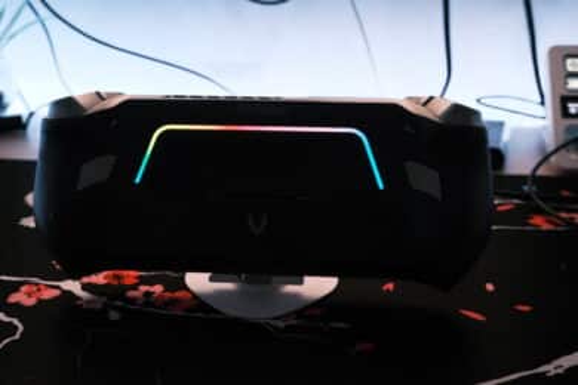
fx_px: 658
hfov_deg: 47.4
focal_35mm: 41
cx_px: 289
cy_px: 192
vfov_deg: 32.6
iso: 3200
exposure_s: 1/52
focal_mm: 27.1
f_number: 5
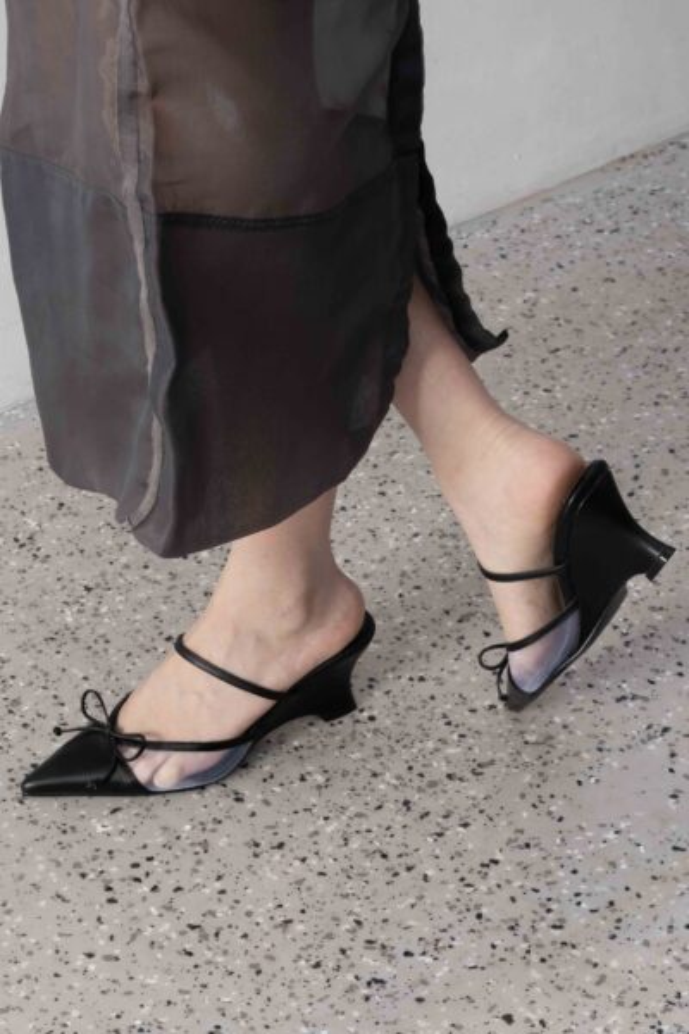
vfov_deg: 24.2
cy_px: 517
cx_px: 344
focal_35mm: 84
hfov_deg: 16.3
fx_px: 2411
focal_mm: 56
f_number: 10
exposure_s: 1/125
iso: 160
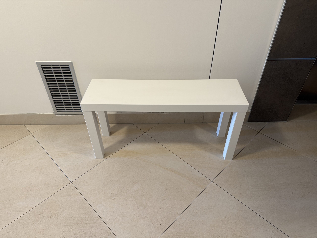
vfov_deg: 56.8
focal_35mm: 24
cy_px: 119
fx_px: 220
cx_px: 158
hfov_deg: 71.6
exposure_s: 1/50
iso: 160
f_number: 1.78
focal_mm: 6.76
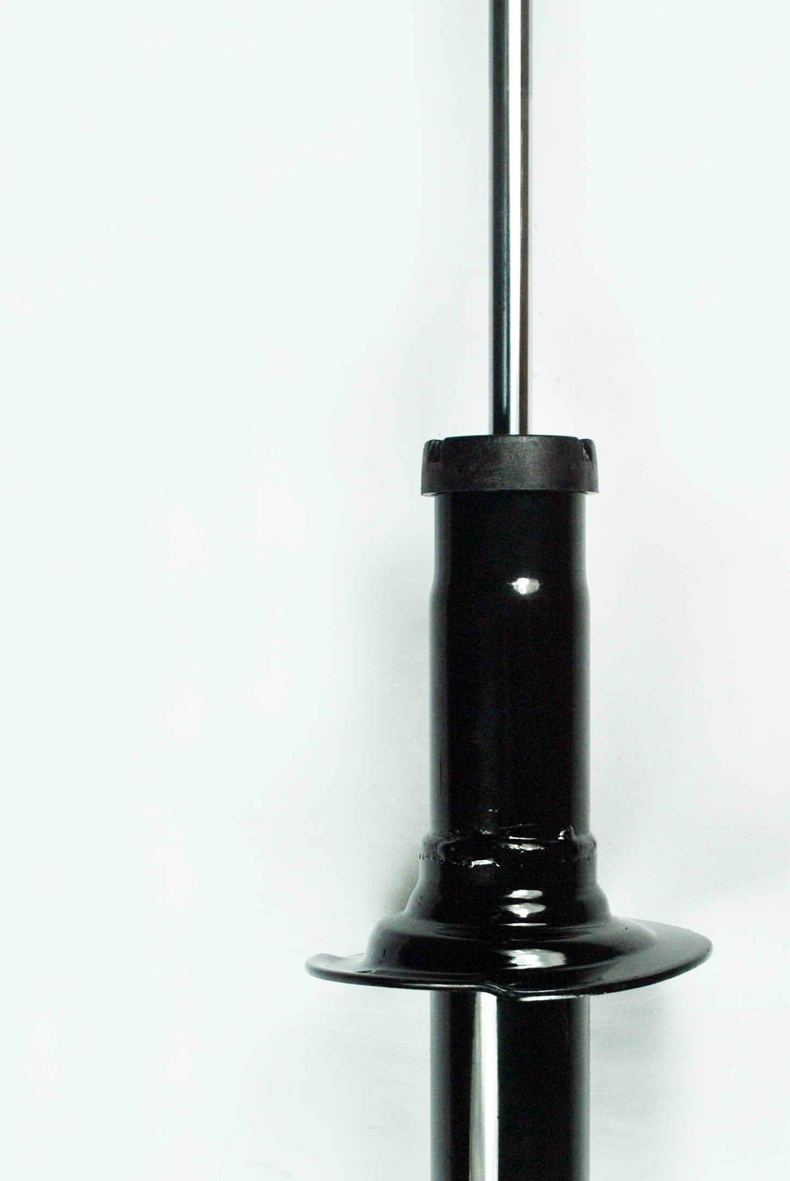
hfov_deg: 21.3
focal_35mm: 64
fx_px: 2101
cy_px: 704
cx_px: 496
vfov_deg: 31.3
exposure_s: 1/125
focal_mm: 24
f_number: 5.6
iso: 180
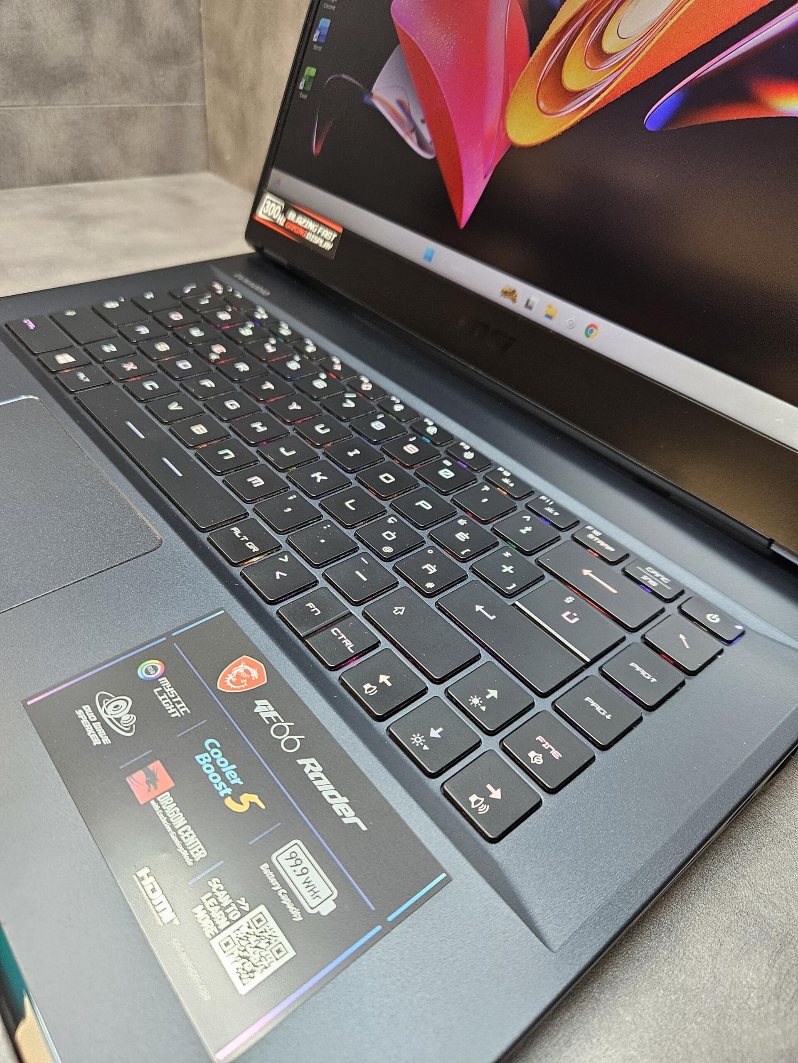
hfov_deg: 58.9
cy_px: 532
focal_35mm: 23
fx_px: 707
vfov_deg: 73.9
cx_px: 399
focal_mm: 5.4
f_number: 1.8
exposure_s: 1/100
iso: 250
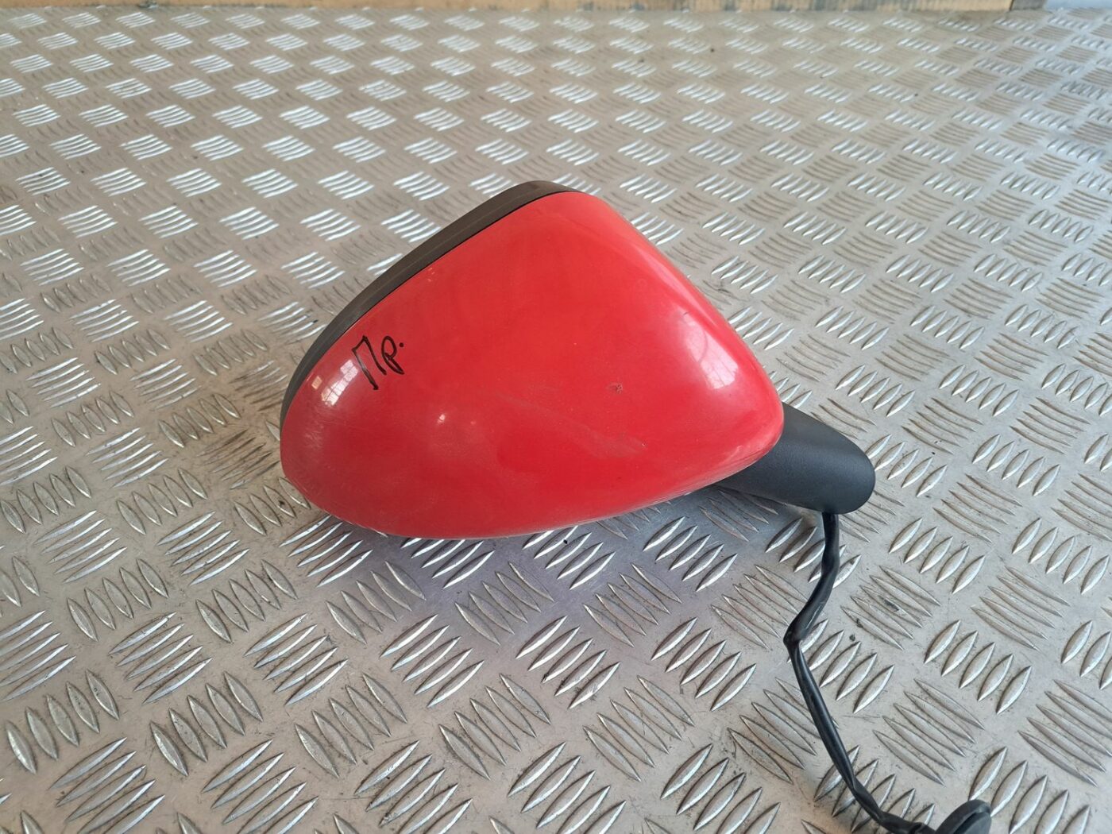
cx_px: 556
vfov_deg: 56.8
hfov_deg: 71.6
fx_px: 771
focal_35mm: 24
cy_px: 417
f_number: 1.8
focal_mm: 5.23
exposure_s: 1/60
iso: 320
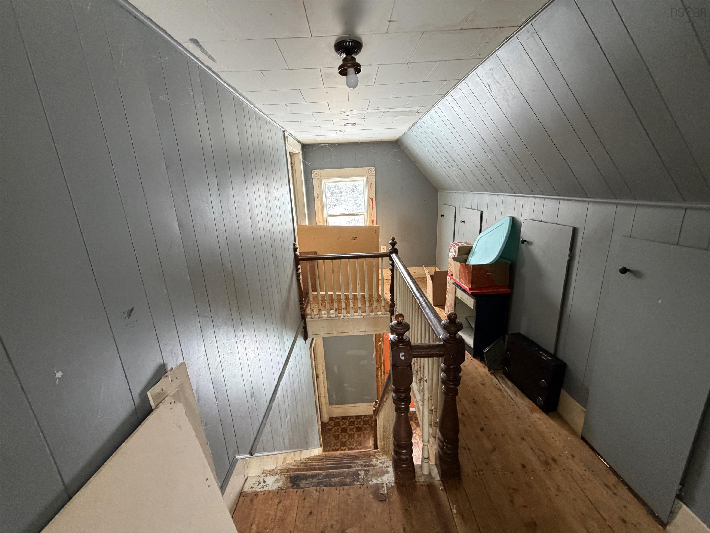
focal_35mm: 14
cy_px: 266
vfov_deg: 85.7
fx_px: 287
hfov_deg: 102.1
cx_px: 355
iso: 320
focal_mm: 2.22
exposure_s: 1/76
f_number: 2.2
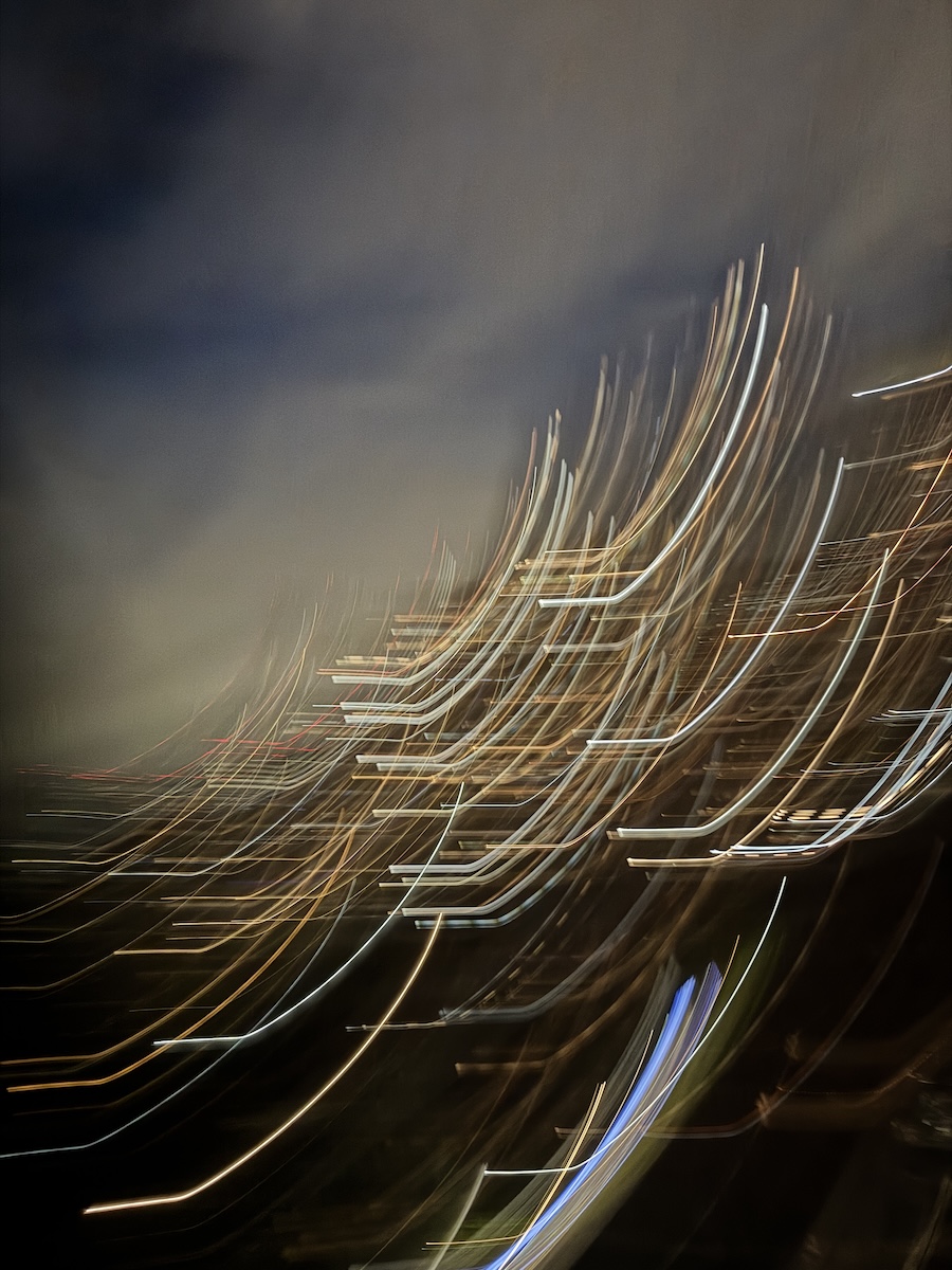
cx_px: 476
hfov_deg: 56.8
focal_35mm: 24
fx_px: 880
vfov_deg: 71.6
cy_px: 635
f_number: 1.78
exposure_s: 1/9
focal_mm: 6.76
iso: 1250
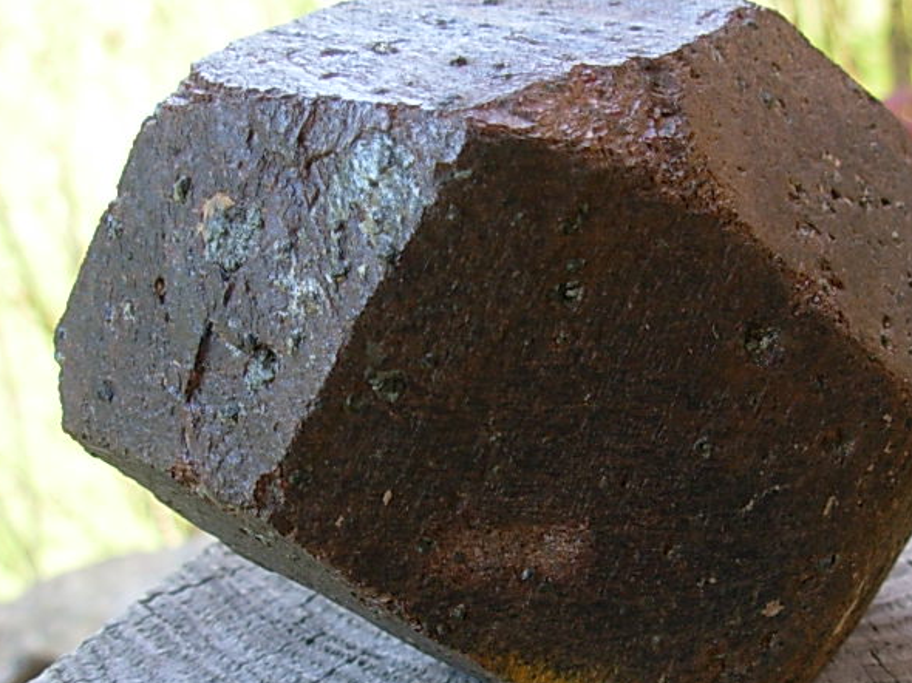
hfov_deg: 29.2
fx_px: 1738
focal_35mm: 66
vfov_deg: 22.1
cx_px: 595
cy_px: 493
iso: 50
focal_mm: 6.3
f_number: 2.9
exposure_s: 1/65.9
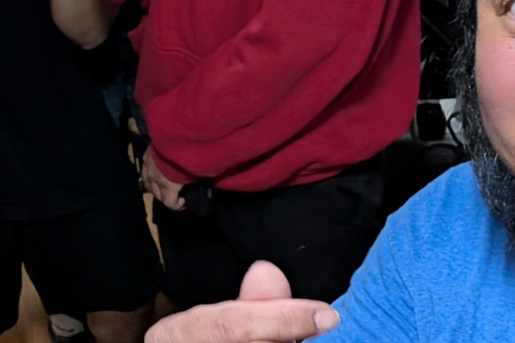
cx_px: 101
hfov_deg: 29.0
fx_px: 973
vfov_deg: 19.4
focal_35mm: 68
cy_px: -8
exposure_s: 1/15
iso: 428
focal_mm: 2.74
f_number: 2.2
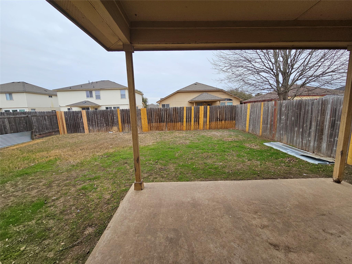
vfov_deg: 89.9
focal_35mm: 13
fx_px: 132
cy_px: 132
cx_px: 176
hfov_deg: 106.2
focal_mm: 2.2
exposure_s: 1/562
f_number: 2.2
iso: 50
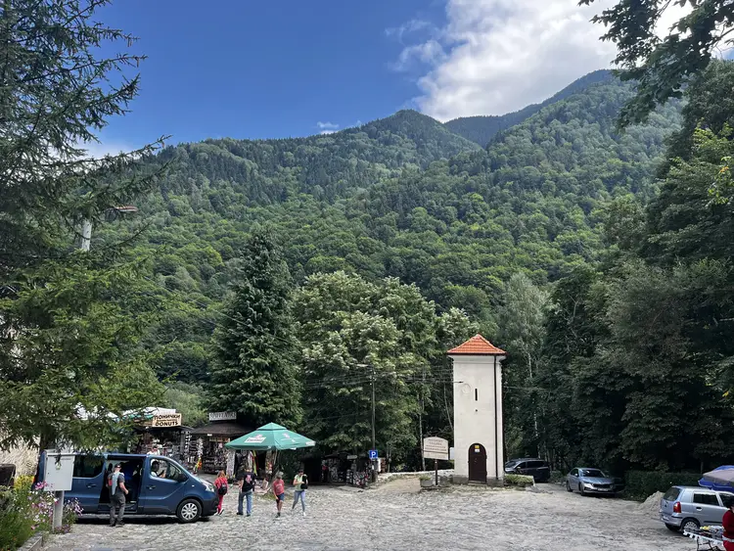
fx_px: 551
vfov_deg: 53.1
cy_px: 276
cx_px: 367
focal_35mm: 26
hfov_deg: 67.3
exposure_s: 1/799
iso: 50
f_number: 1.6
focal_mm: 5.1
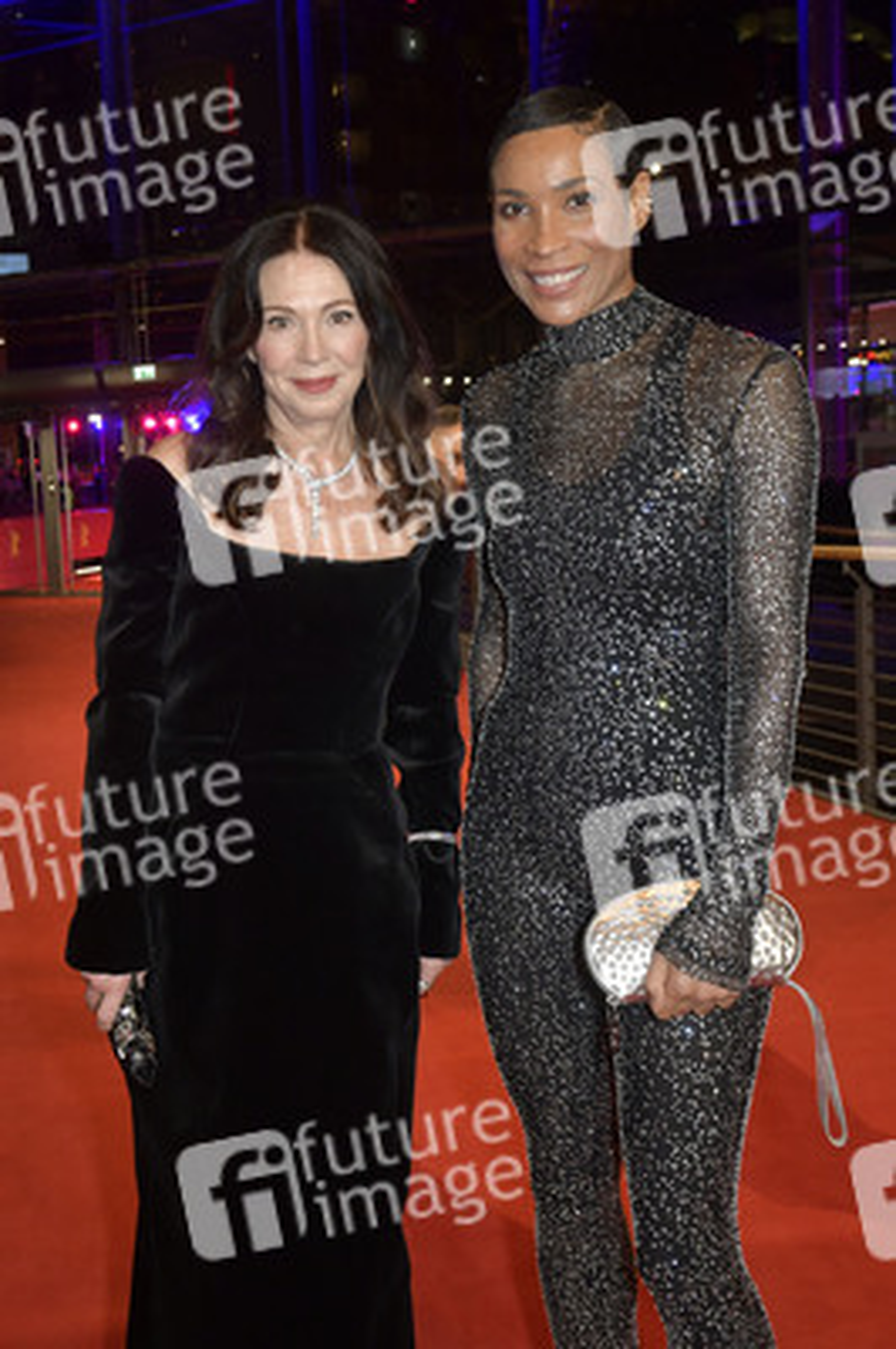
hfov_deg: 53.1
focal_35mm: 24
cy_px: 674
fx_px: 897
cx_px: 448
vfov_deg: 73.8
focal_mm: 24
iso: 1250
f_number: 5.6
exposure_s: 1/250
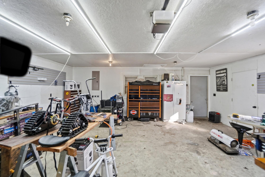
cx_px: 132
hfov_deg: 100.4
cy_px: 88
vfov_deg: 77.3
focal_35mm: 15
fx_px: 110
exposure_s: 1/350
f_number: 5.6
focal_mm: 10
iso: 125
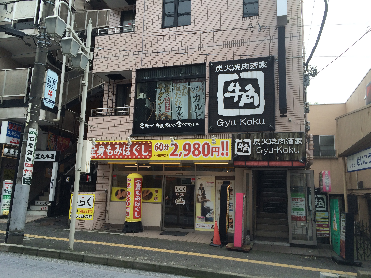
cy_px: 139
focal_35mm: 29
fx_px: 311
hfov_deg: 61.7
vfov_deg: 48.2
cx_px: 186
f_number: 2.2
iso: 32
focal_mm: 4.15
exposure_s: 1/383
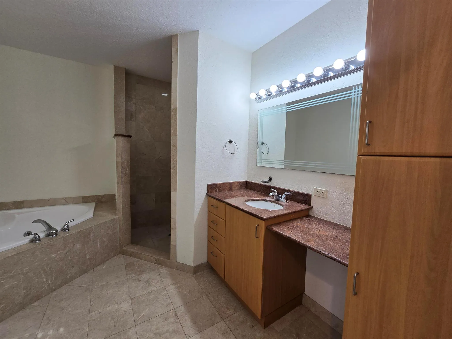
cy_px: 170
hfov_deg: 106.2
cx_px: 226
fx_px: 170
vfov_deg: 89.9
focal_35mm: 13
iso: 64
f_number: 2.2
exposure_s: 1/60
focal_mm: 2.2
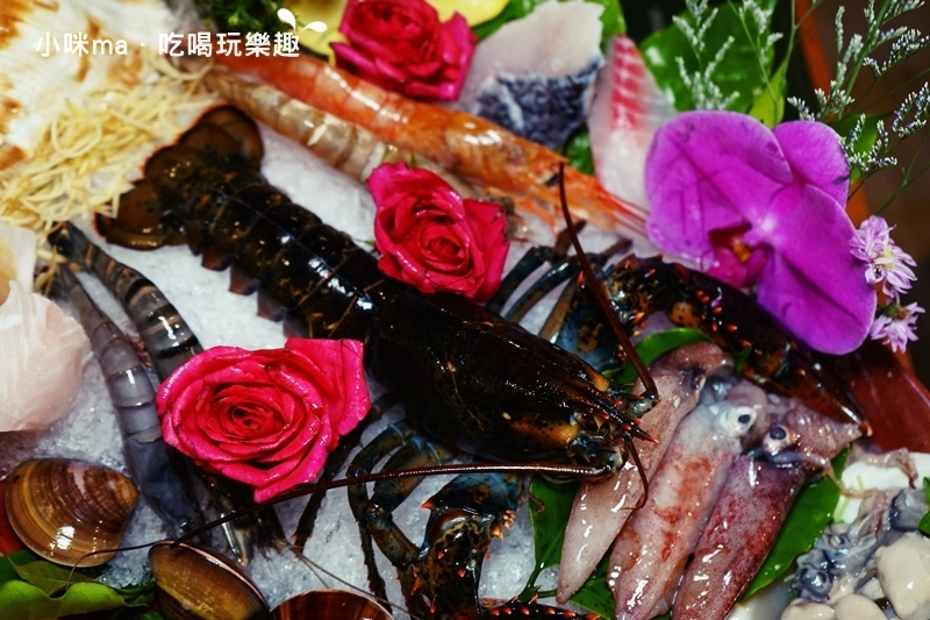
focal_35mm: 41
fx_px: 1059
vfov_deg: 32.6
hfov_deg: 47.4
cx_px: 465
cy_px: 310
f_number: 4.5
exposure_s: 1/60
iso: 2000
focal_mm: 41
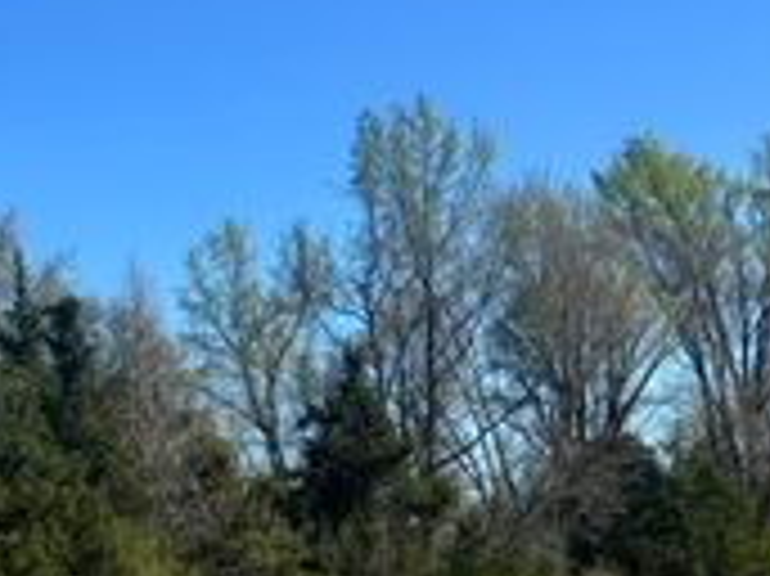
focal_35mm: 76
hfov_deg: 25.0
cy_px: 565
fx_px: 1689
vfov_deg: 18.9
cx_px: 90
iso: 50
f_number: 1.6
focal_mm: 5.96
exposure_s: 1/2710
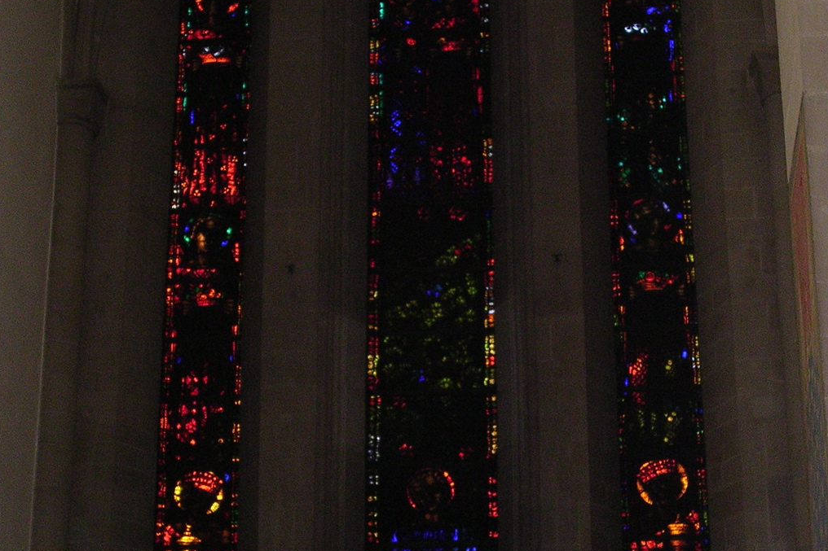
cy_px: 310
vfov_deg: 15.5
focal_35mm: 88
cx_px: 415
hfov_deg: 23.1
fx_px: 2024
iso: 400
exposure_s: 1/60.1
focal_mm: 9.6
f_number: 3.5
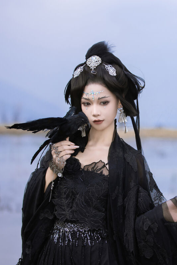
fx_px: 833
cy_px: 133
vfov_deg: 18.1
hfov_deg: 12.1
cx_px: 149
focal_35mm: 113
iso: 125
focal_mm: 75
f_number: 2.8
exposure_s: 1/800
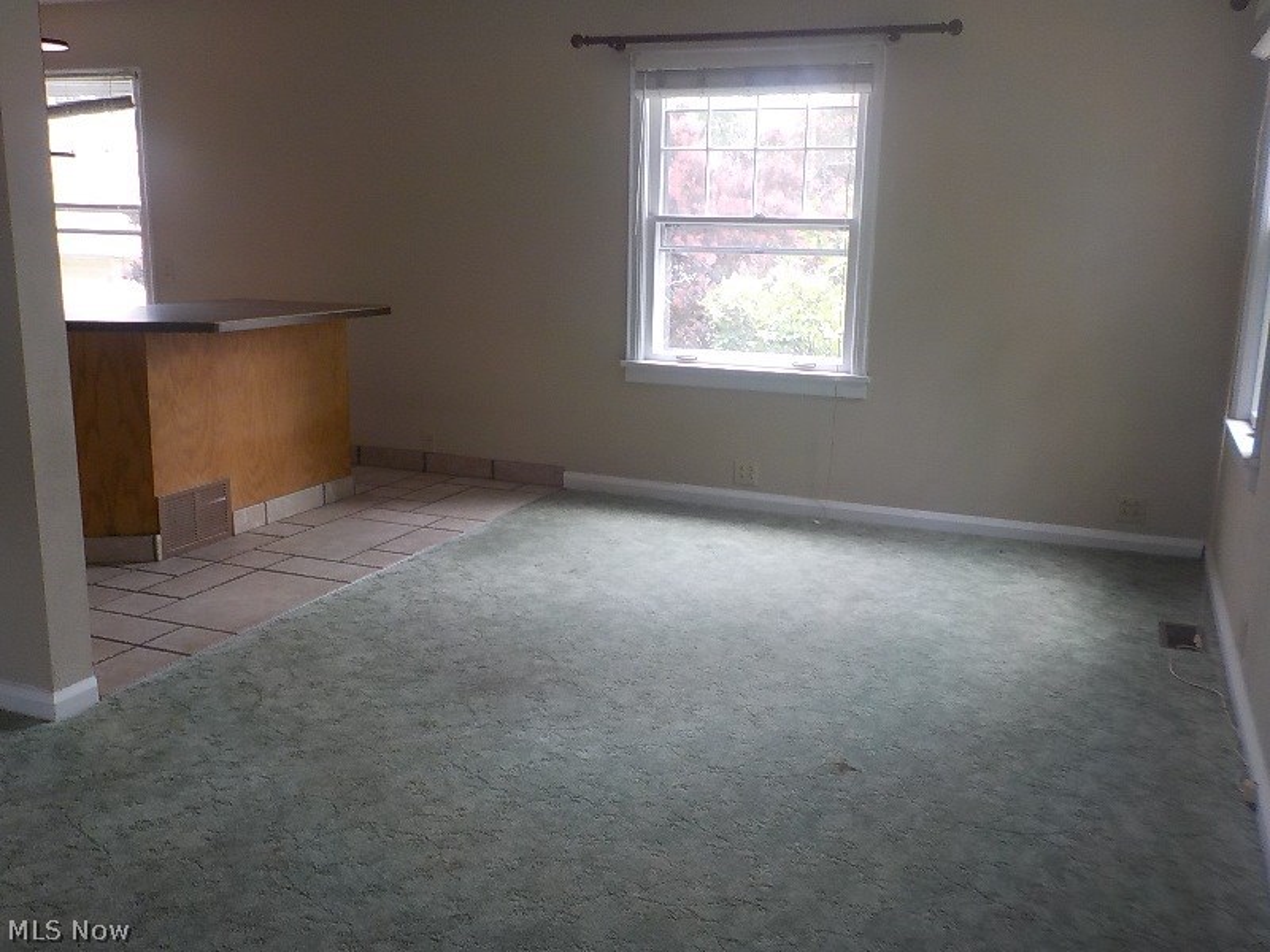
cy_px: 476
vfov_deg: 46.8
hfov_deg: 60.0
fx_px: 1101
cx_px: 635
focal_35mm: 30
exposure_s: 1/40
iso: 125
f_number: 3.3
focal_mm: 4.1
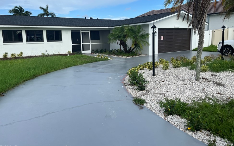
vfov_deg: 43.0
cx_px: 111
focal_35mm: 29
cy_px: 61
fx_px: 185
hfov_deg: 64.6
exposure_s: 1/2101
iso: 50
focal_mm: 5.1
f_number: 1.6
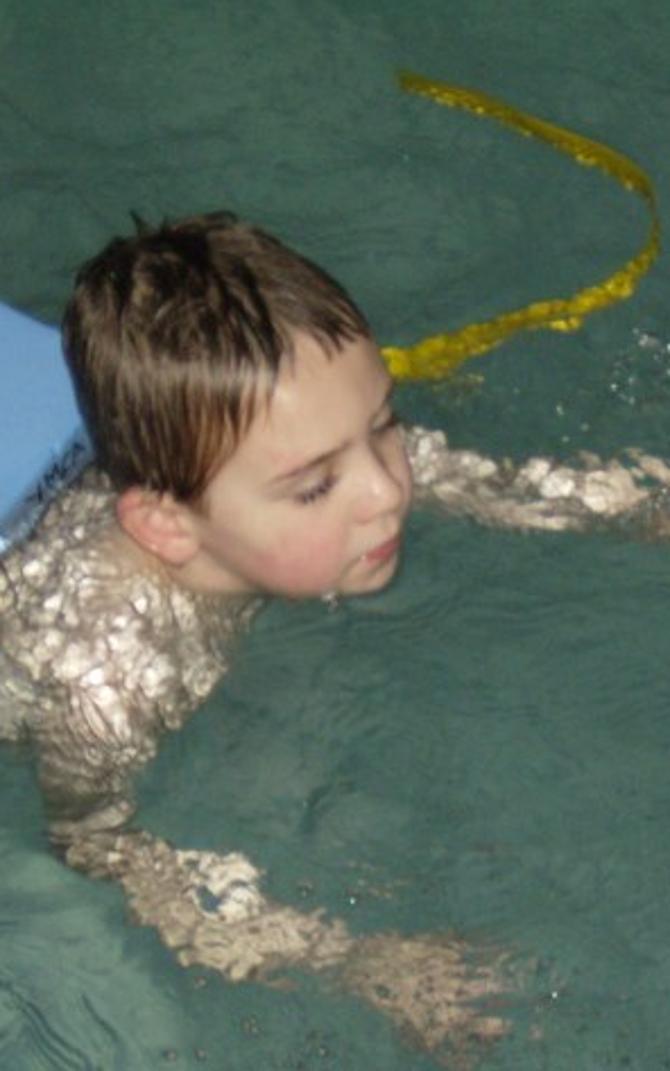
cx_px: 376
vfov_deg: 13.4
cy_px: 538
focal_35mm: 156
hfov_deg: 8.4
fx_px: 4553
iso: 200
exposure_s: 1/125
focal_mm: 18
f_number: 4.8
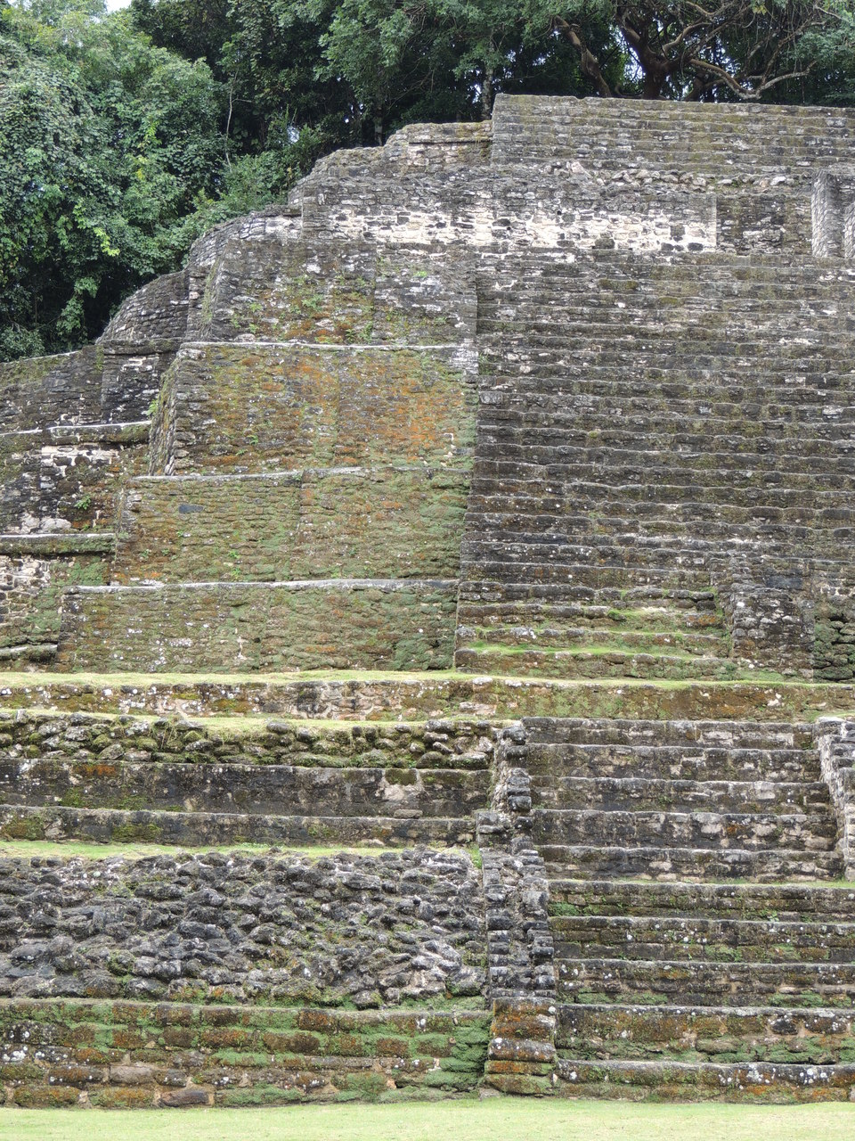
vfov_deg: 26.0
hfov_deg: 19.6
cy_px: 570
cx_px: 428
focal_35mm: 75
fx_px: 2470
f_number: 3.9
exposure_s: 1/100
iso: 100
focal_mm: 13.3
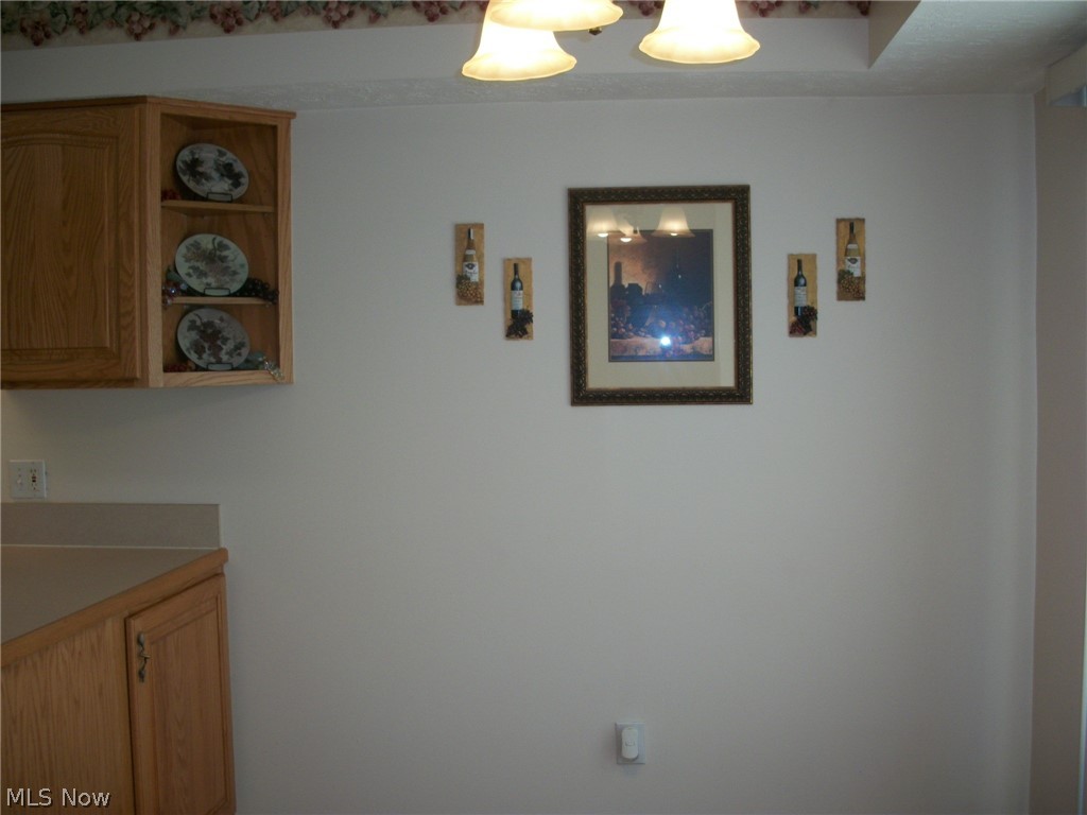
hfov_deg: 52.6
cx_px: 544
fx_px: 1099
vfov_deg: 40.7
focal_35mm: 35
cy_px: 408
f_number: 3.1
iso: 80
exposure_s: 1/60
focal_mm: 6.3
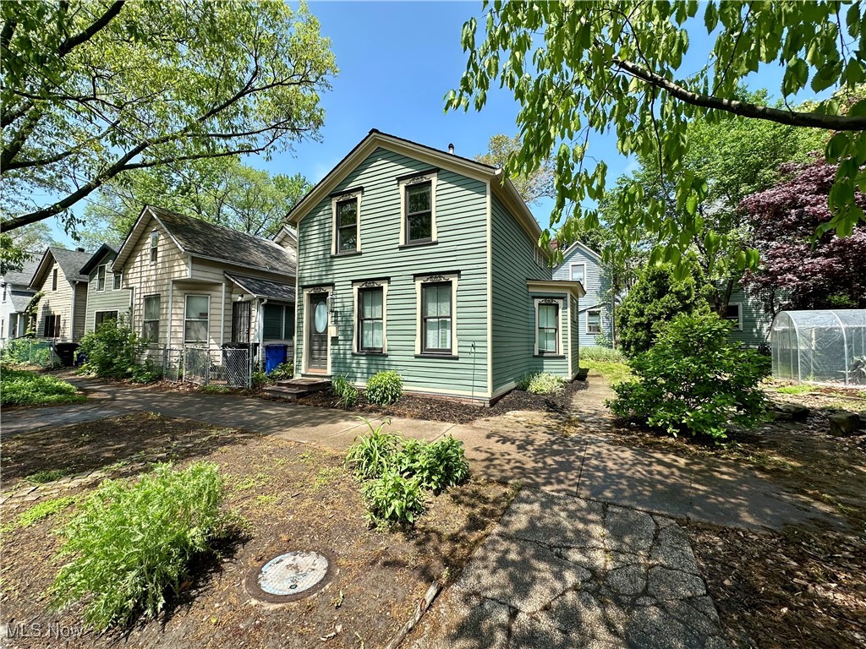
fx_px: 350
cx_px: 433
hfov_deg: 102.1
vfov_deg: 85.7
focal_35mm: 14
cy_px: 324
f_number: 2.2
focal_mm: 2.22
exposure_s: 1/1024
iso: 40
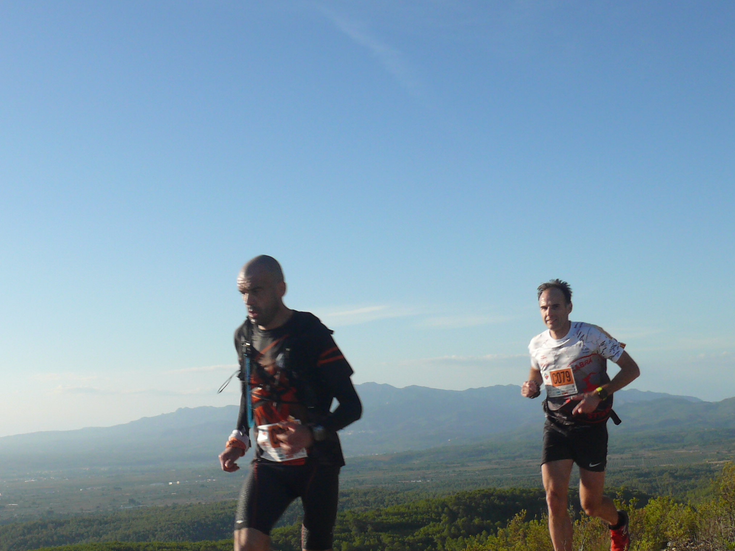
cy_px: 425
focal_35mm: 63
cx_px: 209
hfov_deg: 30.3
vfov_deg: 23.0
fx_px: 1338
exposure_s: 1/200
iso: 100
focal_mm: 7.4
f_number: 5
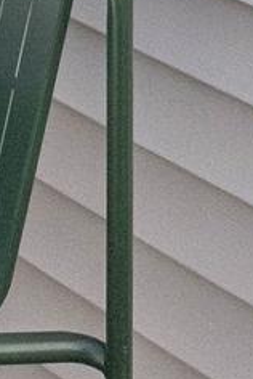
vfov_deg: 11.2
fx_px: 1366
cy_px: -701
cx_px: -288
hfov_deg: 9.7
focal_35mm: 130
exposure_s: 1/1000
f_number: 9
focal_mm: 10
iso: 800
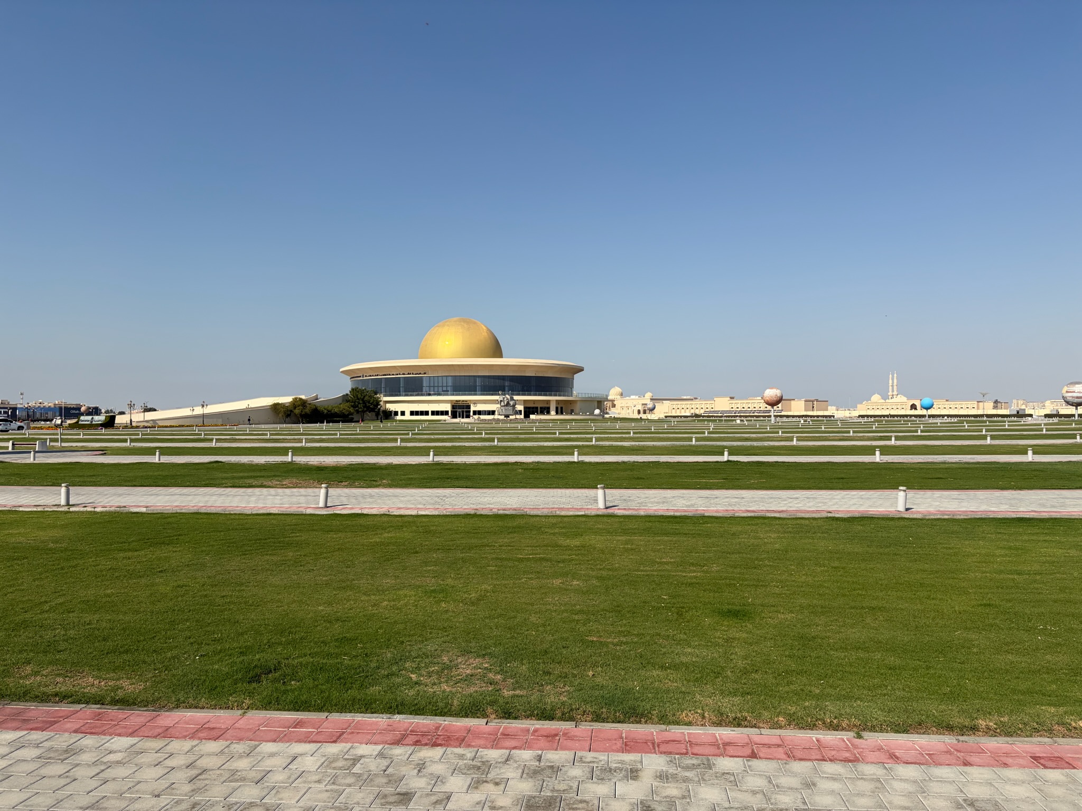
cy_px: 406
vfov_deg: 53.1
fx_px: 813
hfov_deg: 67.3
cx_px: 541
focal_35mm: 26
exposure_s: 1/7813
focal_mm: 5.96
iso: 64
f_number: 1.6
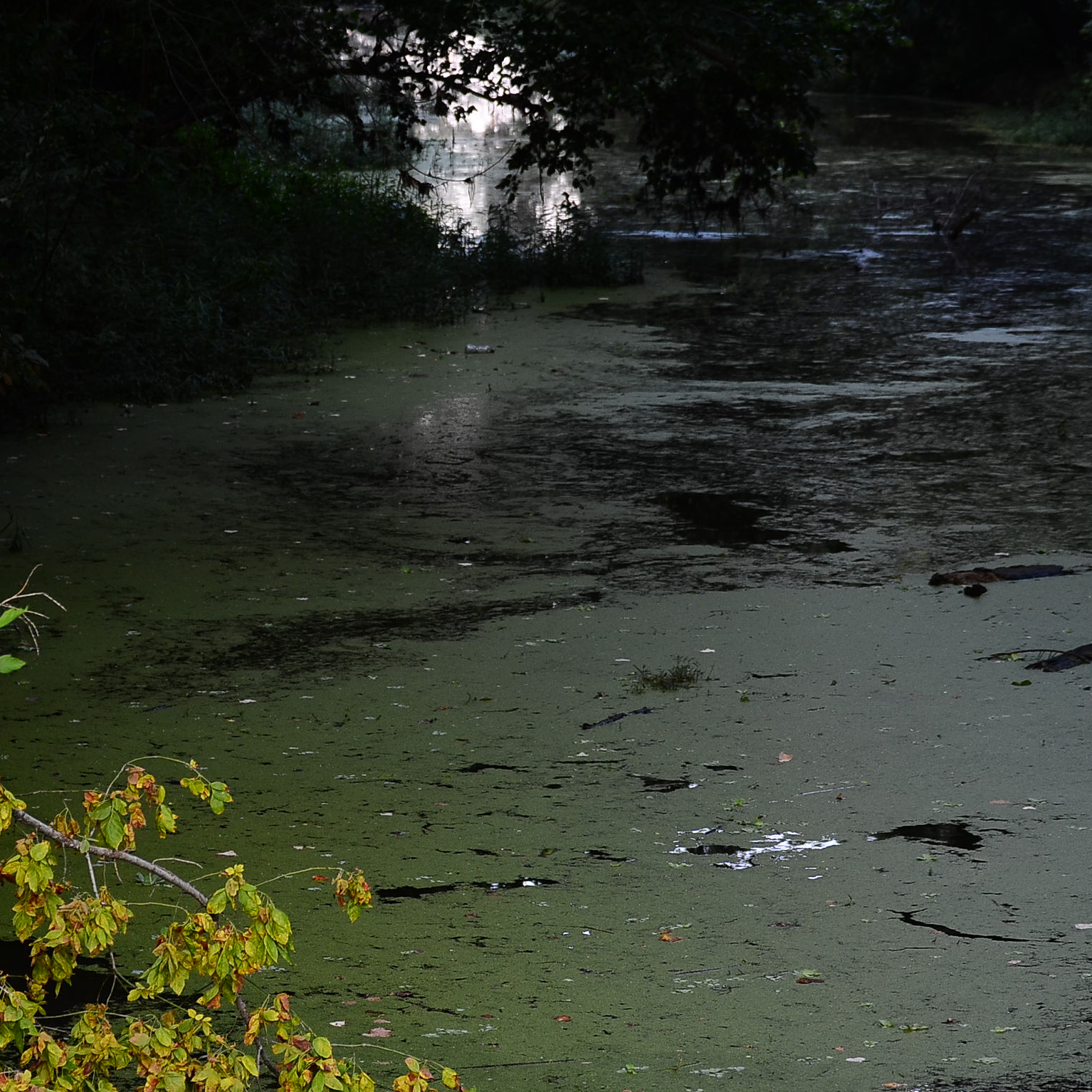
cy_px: 544
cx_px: 309
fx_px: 5104
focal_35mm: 143
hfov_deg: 12.2
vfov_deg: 12.2
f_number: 4
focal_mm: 70
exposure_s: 1/125
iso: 400
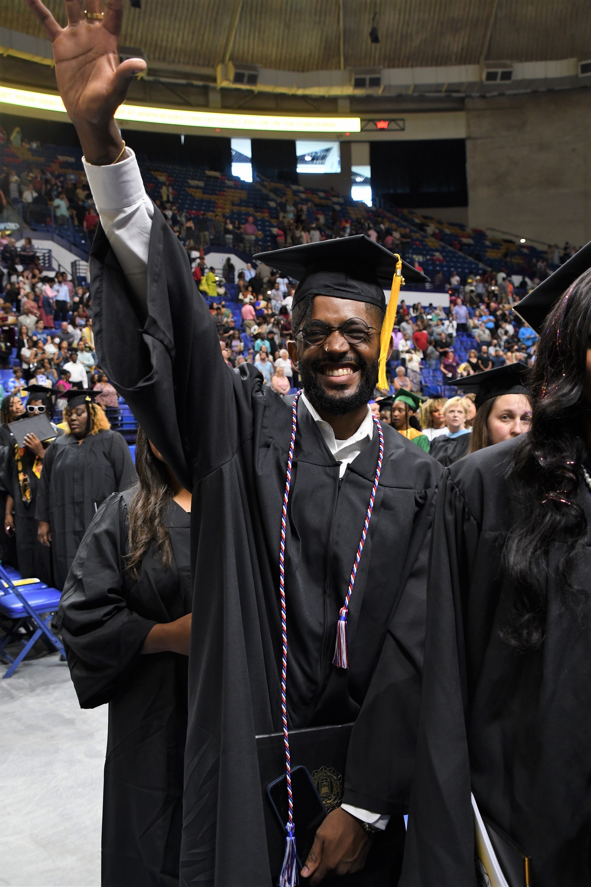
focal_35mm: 36
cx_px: 296
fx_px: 886
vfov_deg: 53.1
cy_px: 444
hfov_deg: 36.9
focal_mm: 24
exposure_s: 1/80
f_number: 5
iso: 1000
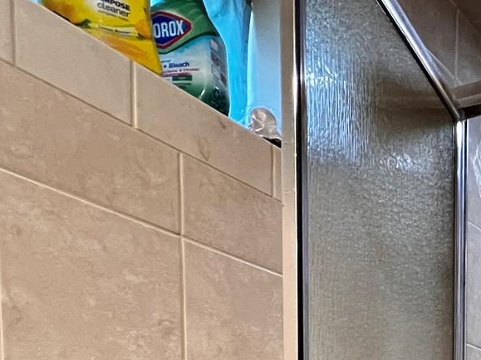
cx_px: 553
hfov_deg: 34.4
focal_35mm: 46
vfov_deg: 24.6
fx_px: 639
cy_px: 538
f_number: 1.8
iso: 500
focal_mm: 1.57
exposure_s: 1/60
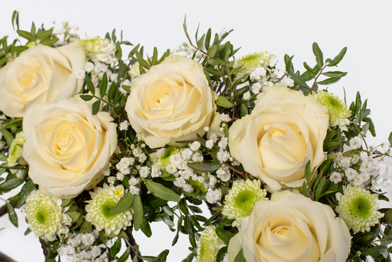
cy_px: 131
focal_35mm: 50
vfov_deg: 27.0
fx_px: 545
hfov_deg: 39.6
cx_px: 196
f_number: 10
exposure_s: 1/160
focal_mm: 50
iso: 250
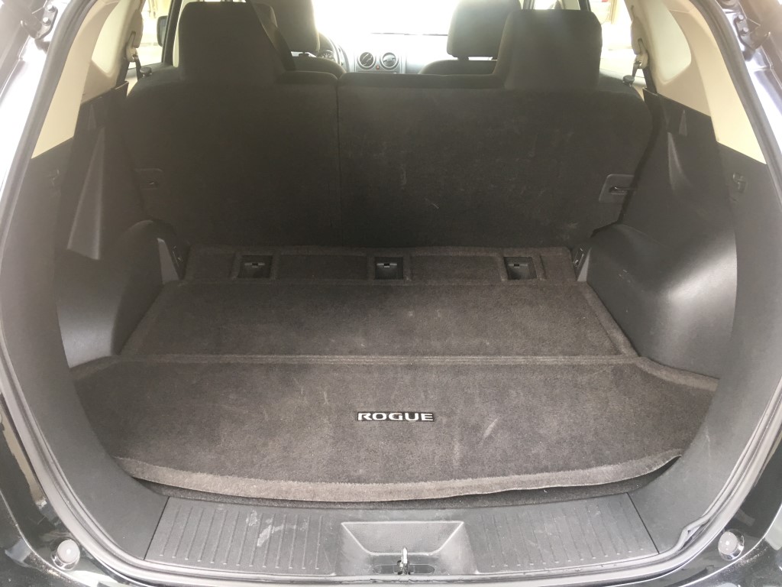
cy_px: 294
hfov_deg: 61.7
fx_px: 655
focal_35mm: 29
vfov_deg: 48.2
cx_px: 391
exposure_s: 1/30
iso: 40
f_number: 2.2
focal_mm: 4.15
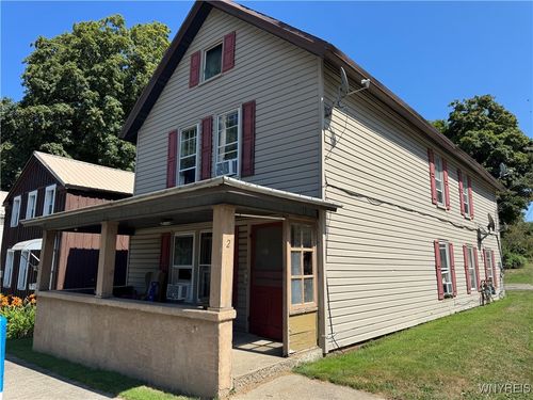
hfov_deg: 71.6
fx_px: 370
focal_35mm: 24
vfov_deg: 56.8
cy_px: 200
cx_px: 266
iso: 80
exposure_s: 1/3802
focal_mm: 6.76
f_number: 1.78
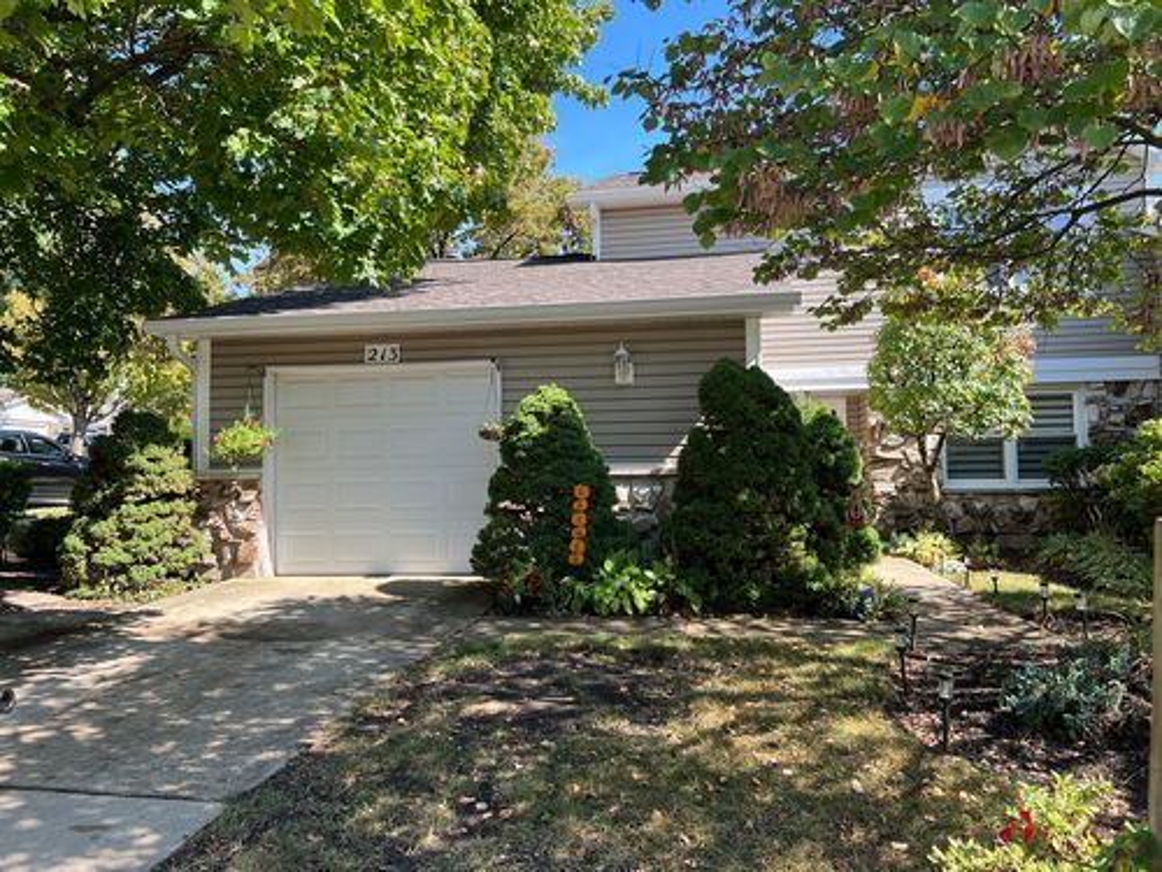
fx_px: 873
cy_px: 436
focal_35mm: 26
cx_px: 581
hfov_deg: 67.3
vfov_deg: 53.1
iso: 50
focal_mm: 5.7
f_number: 1.5
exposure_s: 1/840
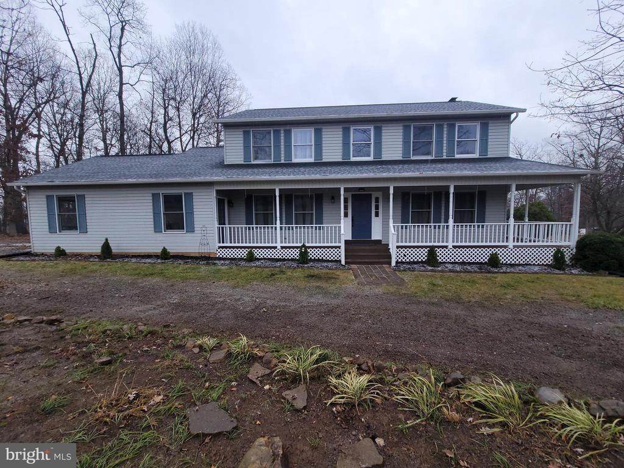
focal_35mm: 13
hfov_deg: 106.2
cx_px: 312
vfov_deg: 89.9
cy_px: 234
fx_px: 234
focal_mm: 2.2
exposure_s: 1/316
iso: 64
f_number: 2.2
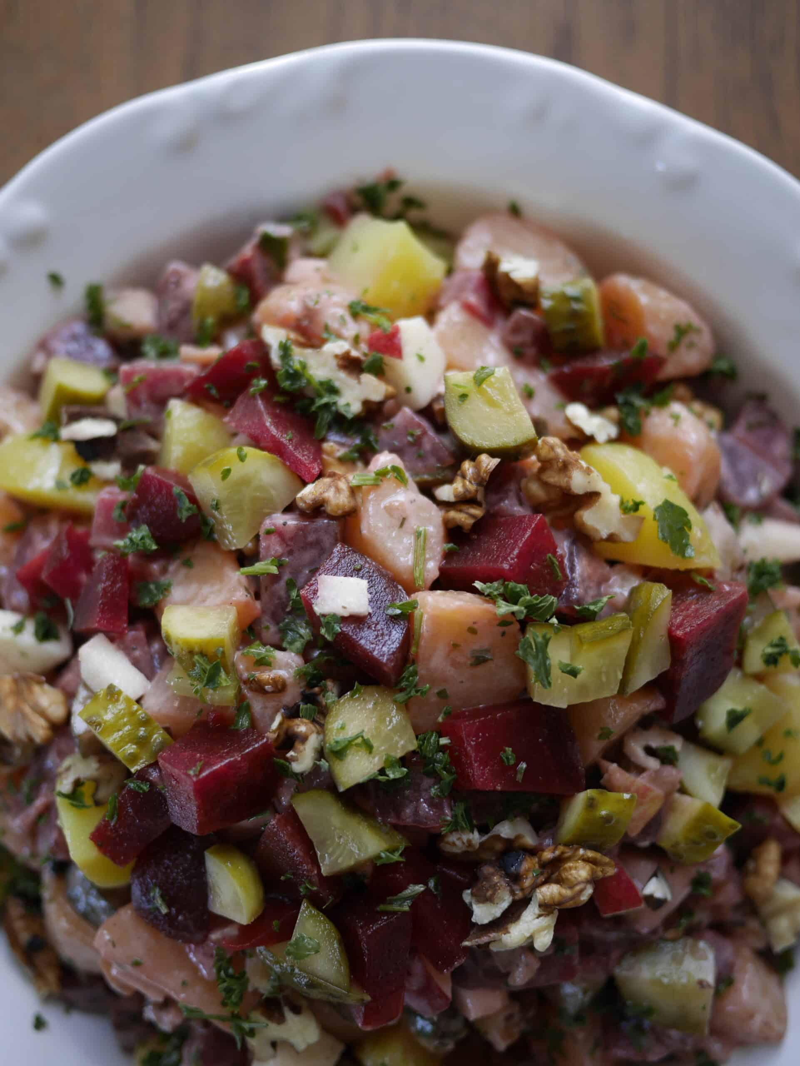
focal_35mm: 40
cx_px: 400
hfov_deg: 36.0
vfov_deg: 46.8
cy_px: 533
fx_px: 1232
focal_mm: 20
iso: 200
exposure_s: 1/250
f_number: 1.7
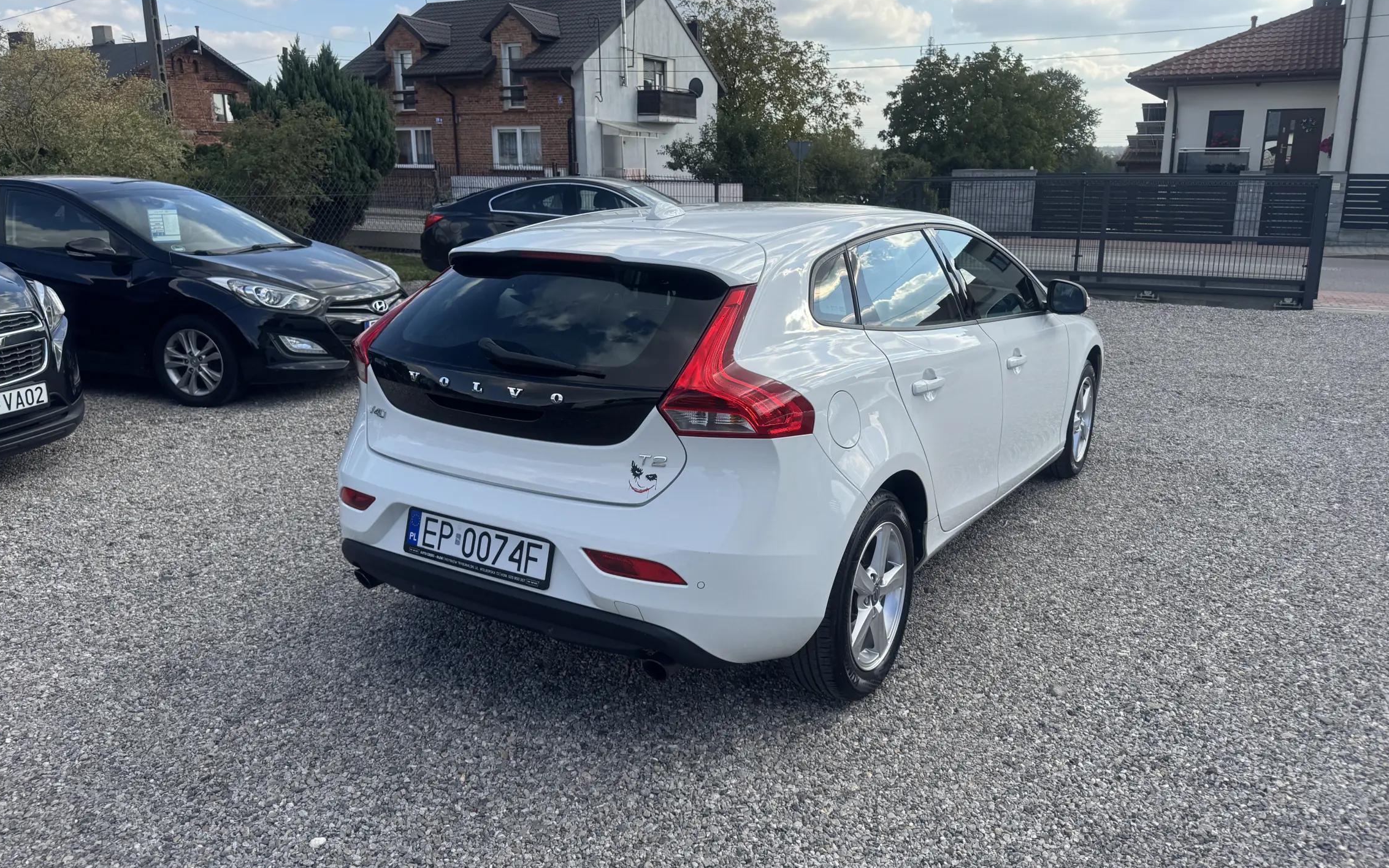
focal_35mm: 26
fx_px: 984
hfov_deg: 70.4
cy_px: 406
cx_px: 702
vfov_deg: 47.6
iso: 80
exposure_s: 1/2506
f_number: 1.78
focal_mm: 6.76
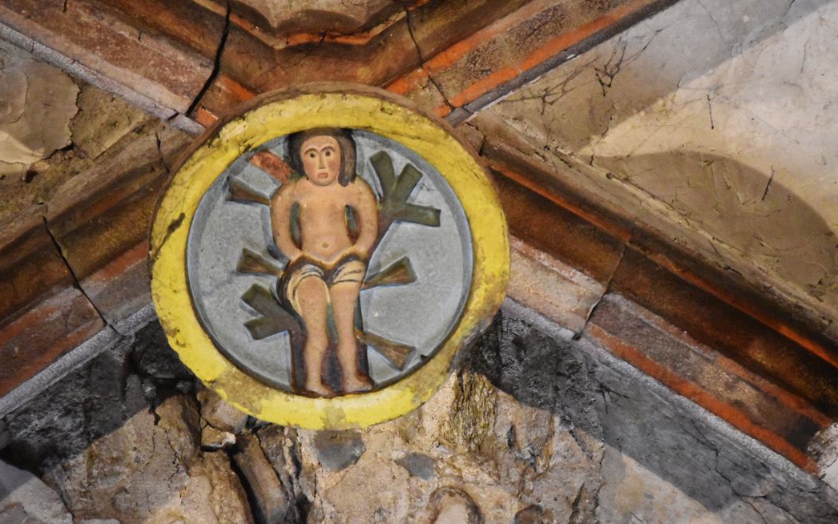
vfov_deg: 5.9
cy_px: 271
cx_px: 419
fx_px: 5082
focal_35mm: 223
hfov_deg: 9.4
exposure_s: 1/250
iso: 12800
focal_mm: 145
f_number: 5
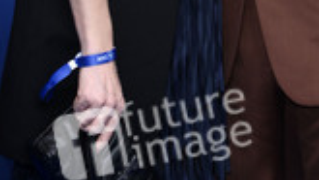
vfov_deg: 5.2
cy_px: -155
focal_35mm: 229
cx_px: 209
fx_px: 1938
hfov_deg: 9.4
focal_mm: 90
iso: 1250
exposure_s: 1/250
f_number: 5.6
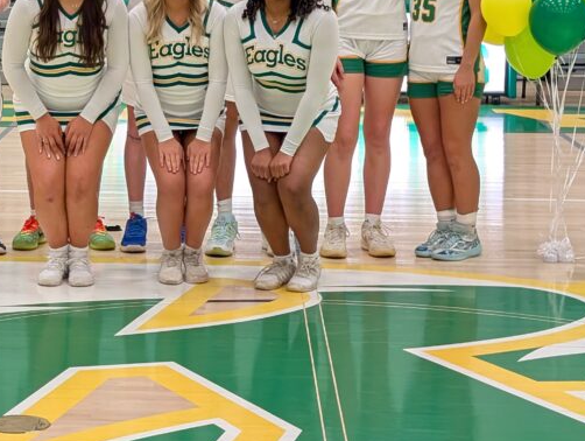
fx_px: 1692
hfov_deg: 19.4
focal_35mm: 100
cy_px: 83
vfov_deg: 14.7
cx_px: 96
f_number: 1.68
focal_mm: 6.9
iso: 90
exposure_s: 1/46.4
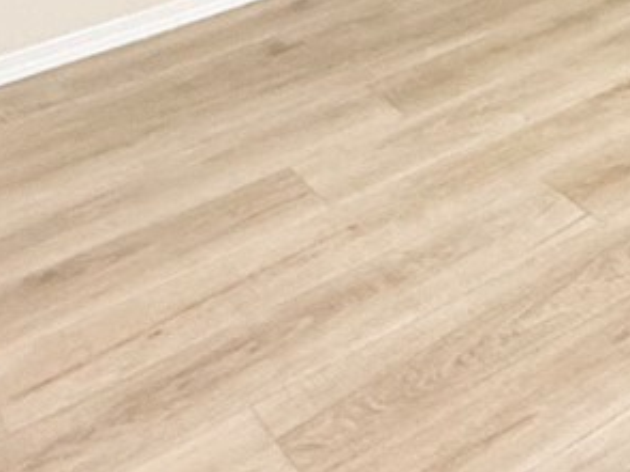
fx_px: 1383
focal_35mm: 76
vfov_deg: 15.2
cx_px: 809
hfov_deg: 23.0
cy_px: -500
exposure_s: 1/60
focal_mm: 2.22
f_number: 2.2
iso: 500
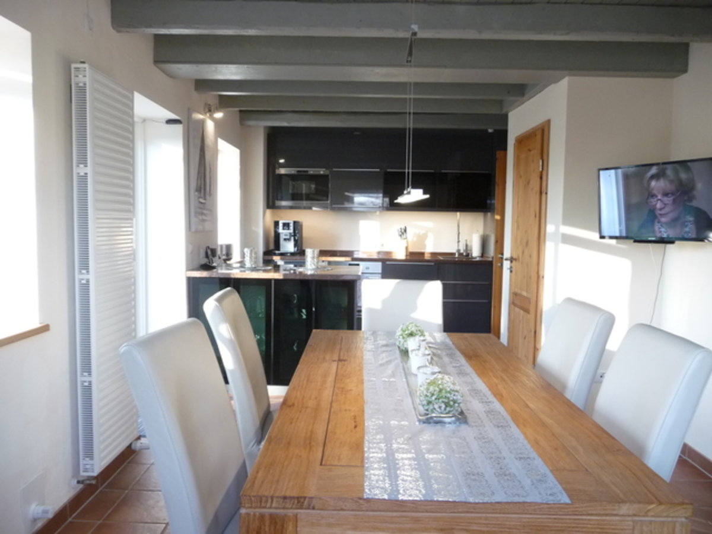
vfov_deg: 49.7
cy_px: 267
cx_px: 356
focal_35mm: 28
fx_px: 576
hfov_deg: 63.4
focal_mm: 4.7
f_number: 3.3
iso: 250
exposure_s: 1/30
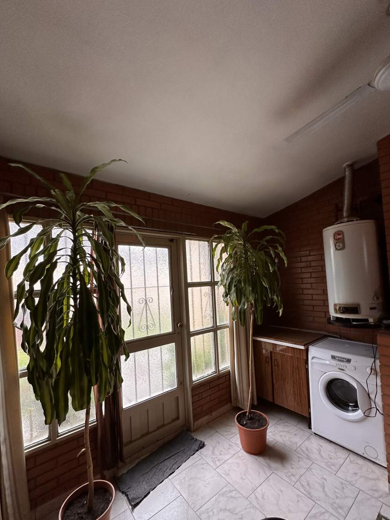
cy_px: 275
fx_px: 225
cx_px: 199
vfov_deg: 98.1
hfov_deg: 81.7
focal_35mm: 15
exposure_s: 1/99
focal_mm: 2.22
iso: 125
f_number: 2.2
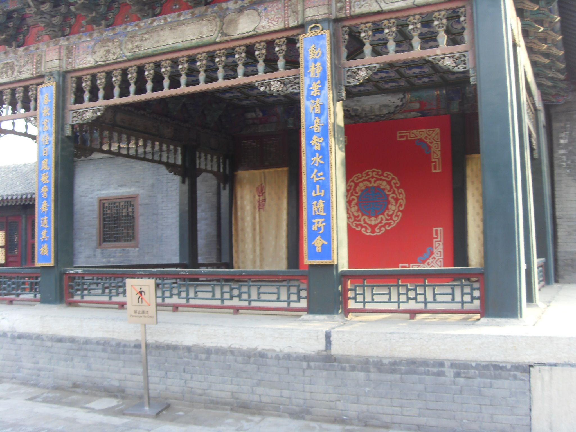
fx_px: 649
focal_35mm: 39
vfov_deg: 36.8
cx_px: 288
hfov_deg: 47.9
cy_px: 216
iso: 100
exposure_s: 1/60
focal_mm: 6.6
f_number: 3.5
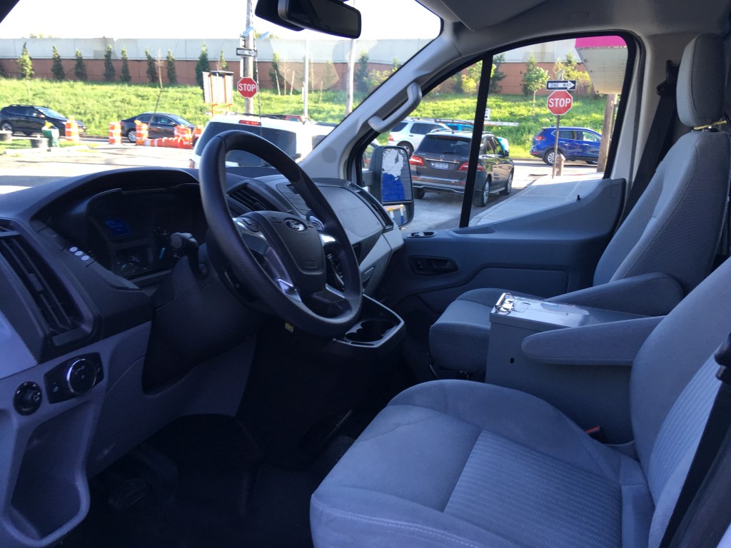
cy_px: 274
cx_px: 366
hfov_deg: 61.7
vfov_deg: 48.2
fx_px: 612
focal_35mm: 29
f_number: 2.2
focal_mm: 4.15
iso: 32
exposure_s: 1/120
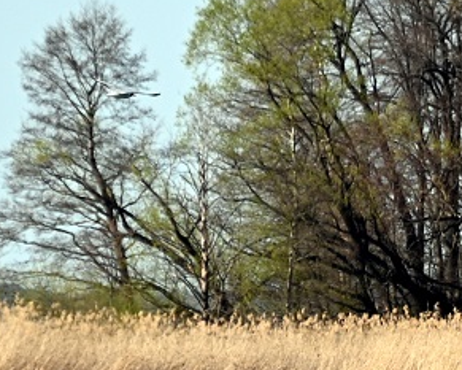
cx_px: 510
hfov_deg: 1.3
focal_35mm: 1453
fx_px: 19874
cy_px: 12
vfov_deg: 1.1
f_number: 5.6
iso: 200
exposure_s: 1/1000
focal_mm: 300
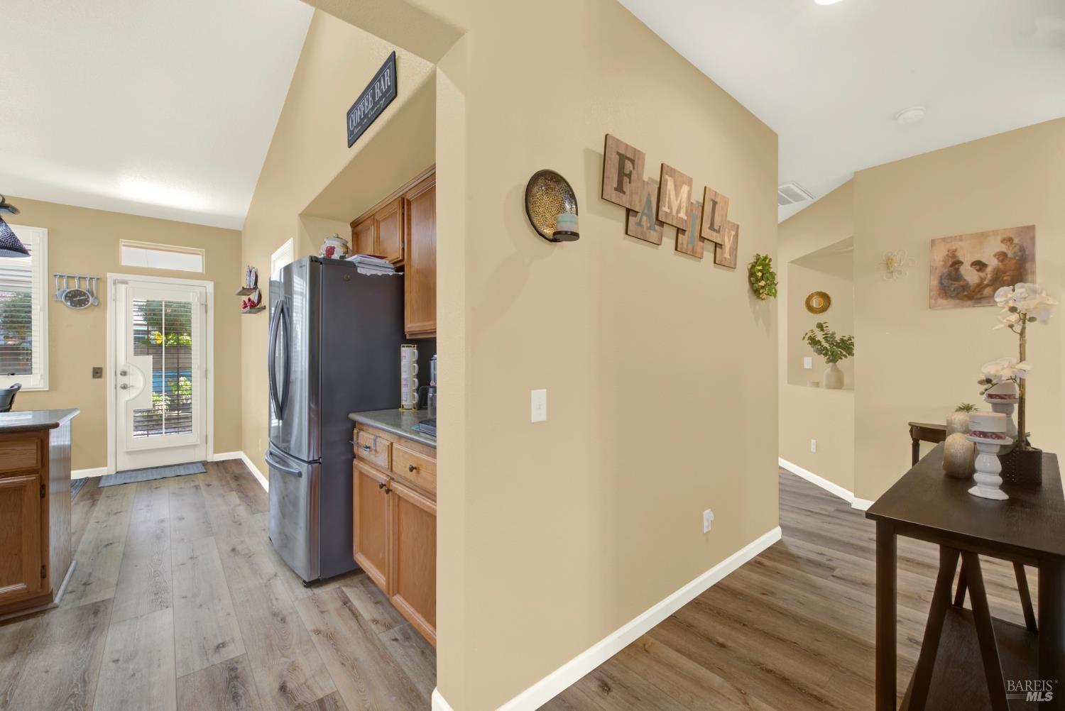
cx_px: 532
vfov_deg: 81.3
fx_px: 414
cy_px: 356
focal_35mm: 14
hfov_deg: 104.2
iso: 100
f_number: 14
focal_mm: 14
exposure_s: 1/2
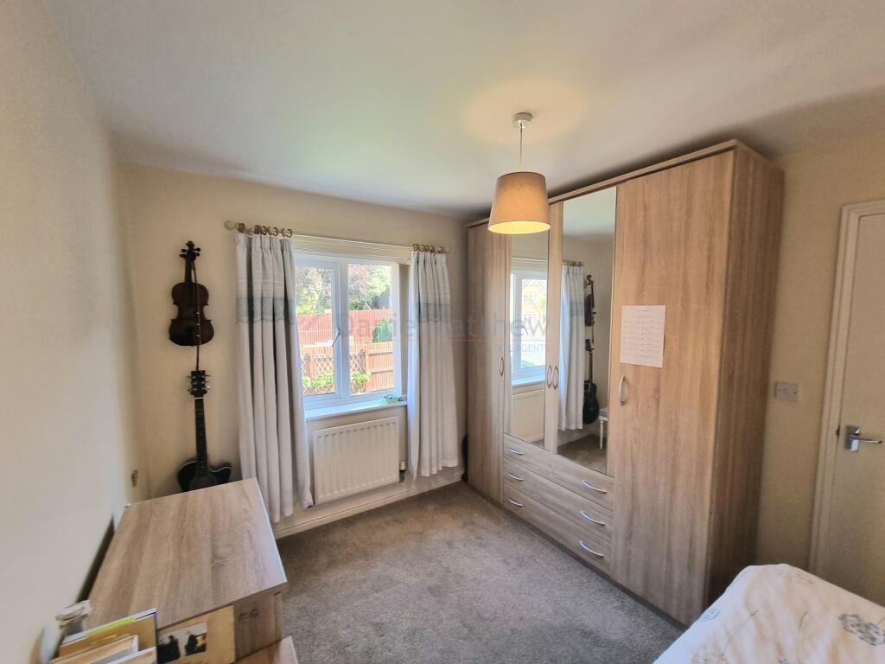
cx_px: 442
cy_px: 332
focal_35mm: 13
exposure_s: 1/50
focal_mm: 2.2
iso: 80
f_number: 2.2
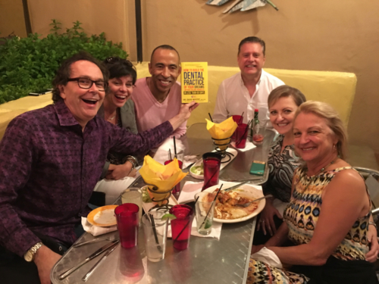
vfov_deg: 48.2
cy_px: 142
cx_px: 190
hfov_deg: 61.7
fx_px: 318
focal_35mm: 29
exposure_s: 1/4
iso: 160
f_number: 2.2
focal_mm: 4.15
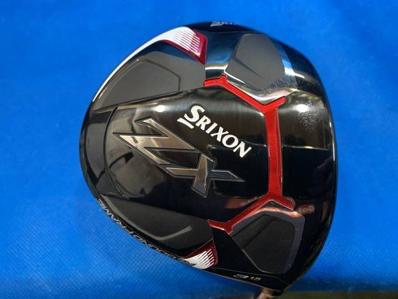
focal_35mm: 26
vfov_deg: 53.1
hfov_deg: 67.3
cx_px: 199
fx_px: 299
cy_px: 150
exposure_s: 1/60
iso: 200
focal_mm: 4.25
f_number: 1.8
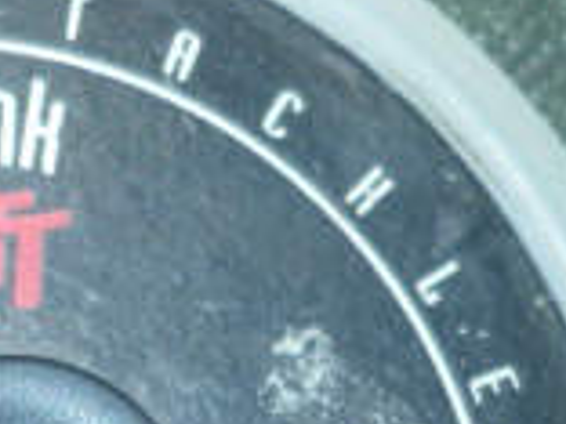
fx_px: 2207
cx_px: -62
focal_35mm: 135
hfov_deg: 14.3
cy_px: 591
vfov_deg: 10.7
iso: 100
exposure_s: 1/30
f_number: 2.8
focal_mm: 5.5
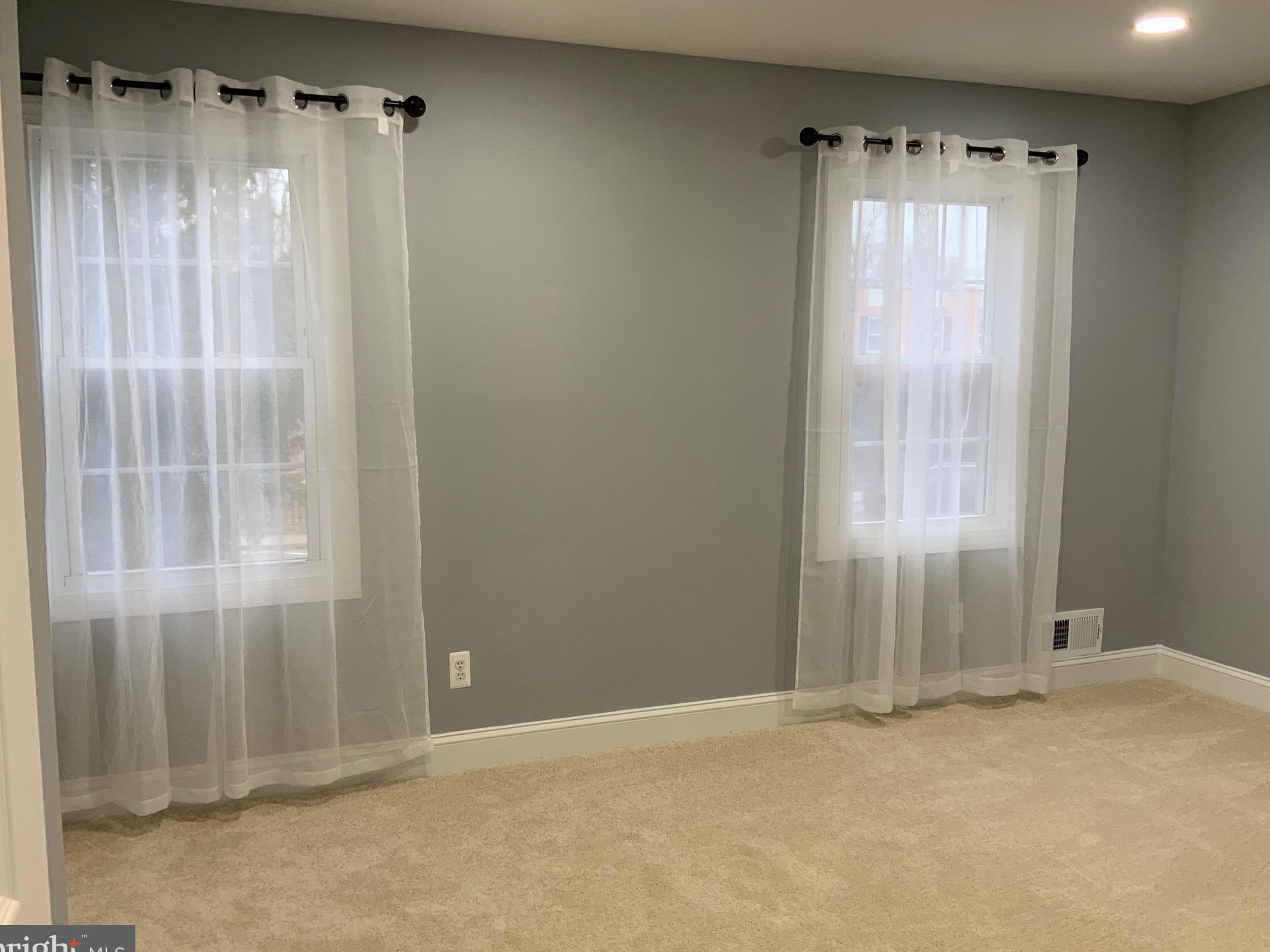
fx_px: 1101
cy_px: 485
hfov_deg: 60.0
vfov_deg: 46.8
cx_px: 632
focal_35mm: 30
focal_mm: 3
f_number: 1.8
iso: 64
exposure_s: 1/60
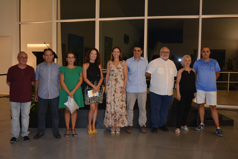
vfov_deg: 40.0
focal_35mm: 33
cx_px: 119
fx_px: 218
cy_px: 80
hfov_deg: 57.2
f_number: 3.8
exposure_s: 1/60
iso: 1400
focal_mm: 22
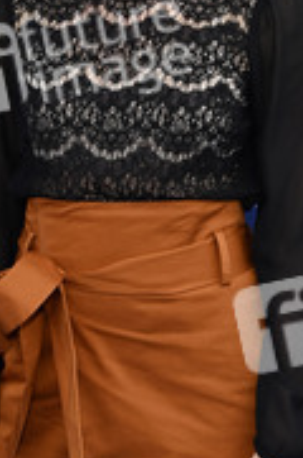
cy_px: 187
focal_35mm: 137
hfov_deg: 10.0
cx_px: 134
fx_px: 1736
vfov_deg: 15.0
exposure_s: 1/250
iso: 640
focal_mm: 62
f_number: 5.6
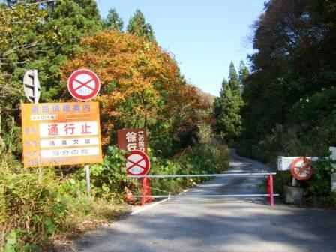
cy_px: 126
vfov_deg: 37.7
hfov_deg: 49.0
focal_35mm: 38
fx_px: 369
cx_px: 168
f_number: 4.3
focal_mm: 6.2
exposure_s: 1/200
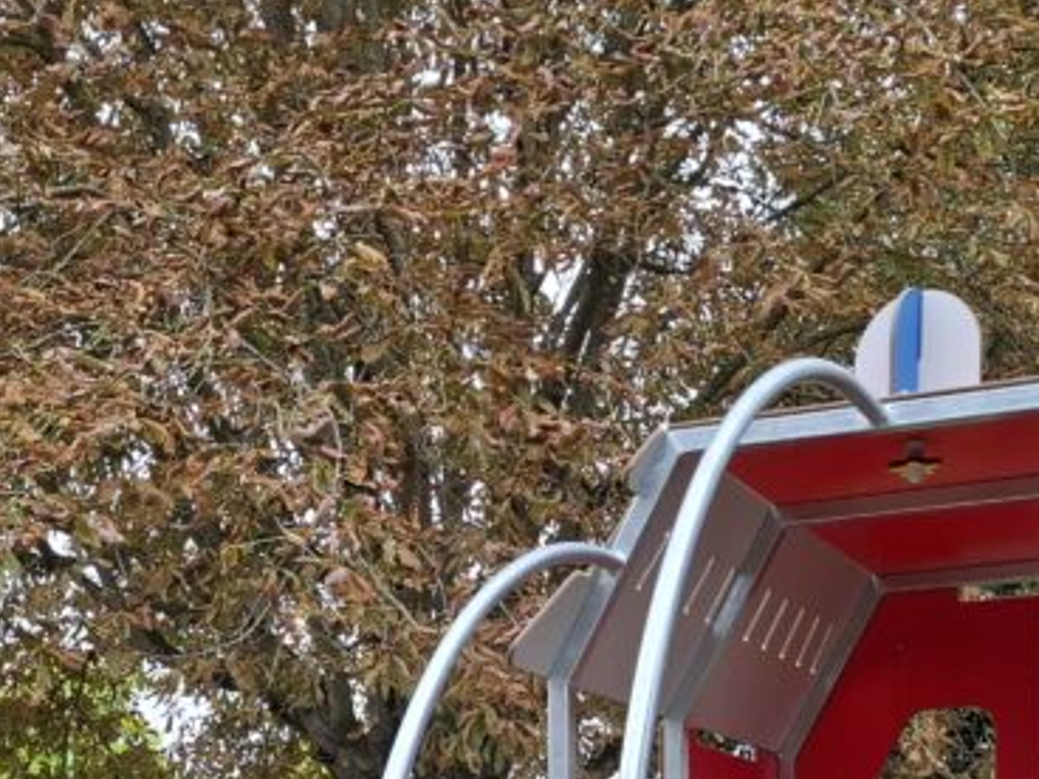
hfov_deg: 30.2
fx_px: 1921
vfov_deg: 20.8
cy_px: 1025
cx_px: 573
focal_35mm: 64
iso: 50
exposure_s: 1/382
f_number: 1.8
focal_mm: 5.54
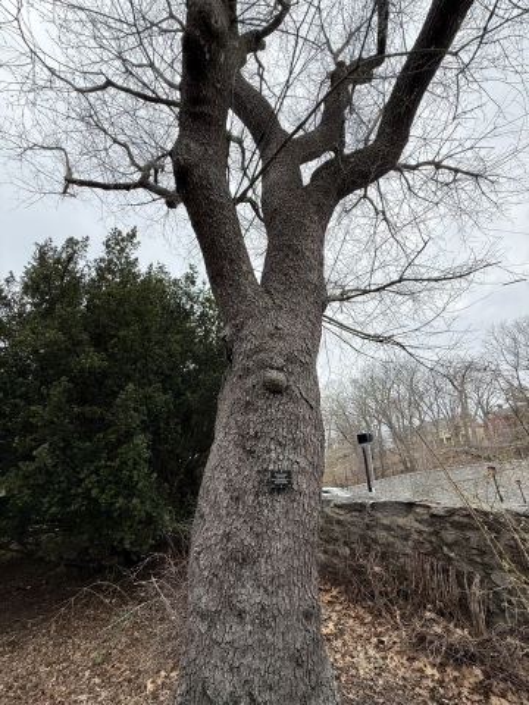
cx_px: 264
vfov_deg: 102.1
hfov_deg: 85.7
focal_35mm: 14
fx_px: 285
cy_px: 352
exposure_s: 1/445
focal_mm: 2.22
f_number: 2.2
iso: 50
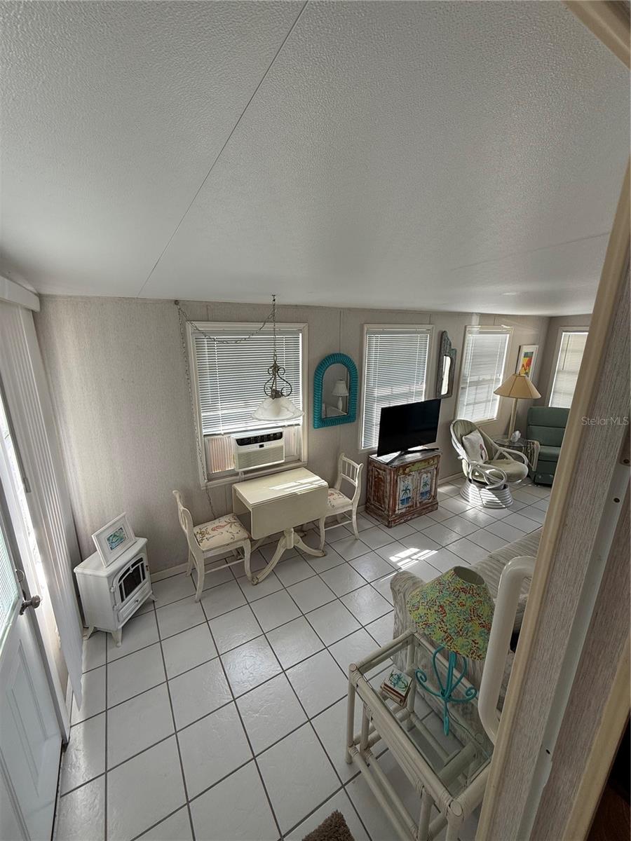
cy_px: 420
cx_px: 316
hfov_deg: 85.7
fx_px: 340
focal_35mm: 14
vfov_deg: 102.1
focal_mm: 2.22
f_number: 2.2
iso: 64
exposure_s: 1/105
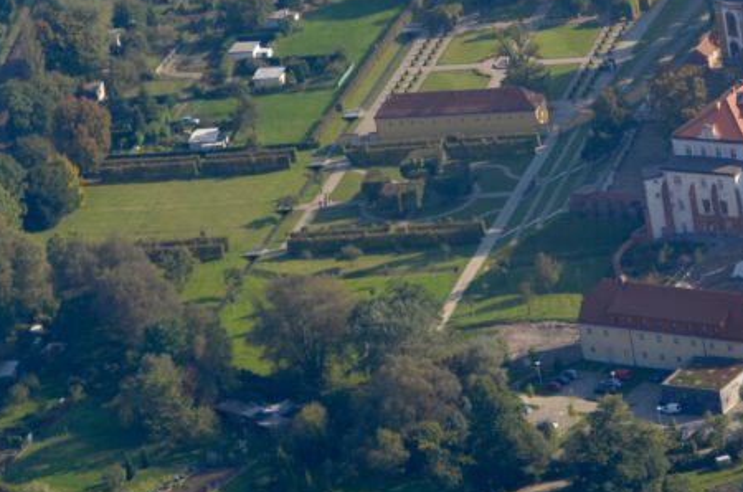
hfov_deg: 8.6
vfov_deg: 5.7
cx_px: 807
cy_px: 84
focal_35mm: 239
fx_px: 4922
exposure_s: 1/500
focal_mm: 70
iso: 200
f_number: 5.6
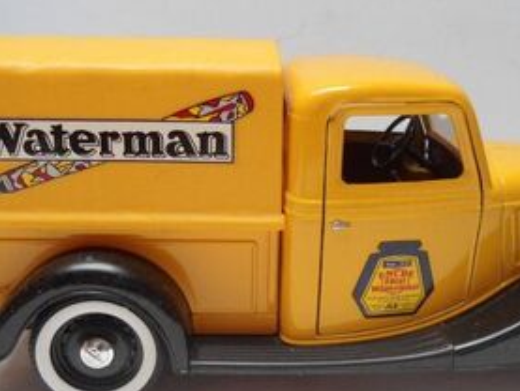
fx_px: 676
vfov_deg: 31.8
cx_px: 297
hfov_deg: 42.0
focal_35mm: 45
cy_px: 273
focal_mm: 4.7
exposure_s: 1/160
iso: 200
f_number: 2.8
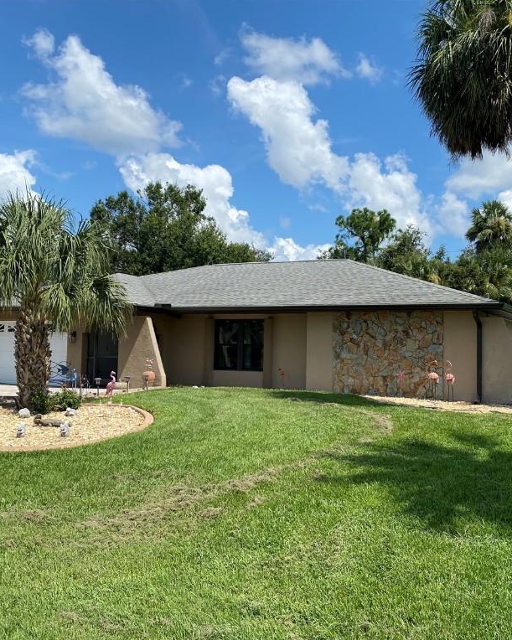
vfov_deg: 52.8
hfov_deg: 43.1
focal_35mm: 34
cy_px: 319
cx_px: 311
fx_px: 644
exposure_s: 1/3300
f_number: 1.8
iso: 32
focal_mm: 4.25
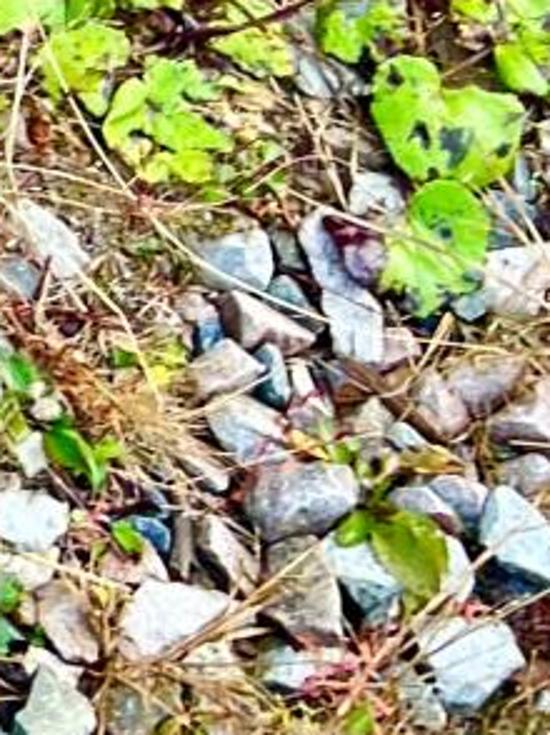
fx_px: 3755
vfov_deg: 10.2
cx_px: -1280
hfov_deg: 7.2
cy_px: -788
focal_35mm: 177
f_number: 1.5
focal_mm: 5.7
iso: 32
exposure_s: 1/121
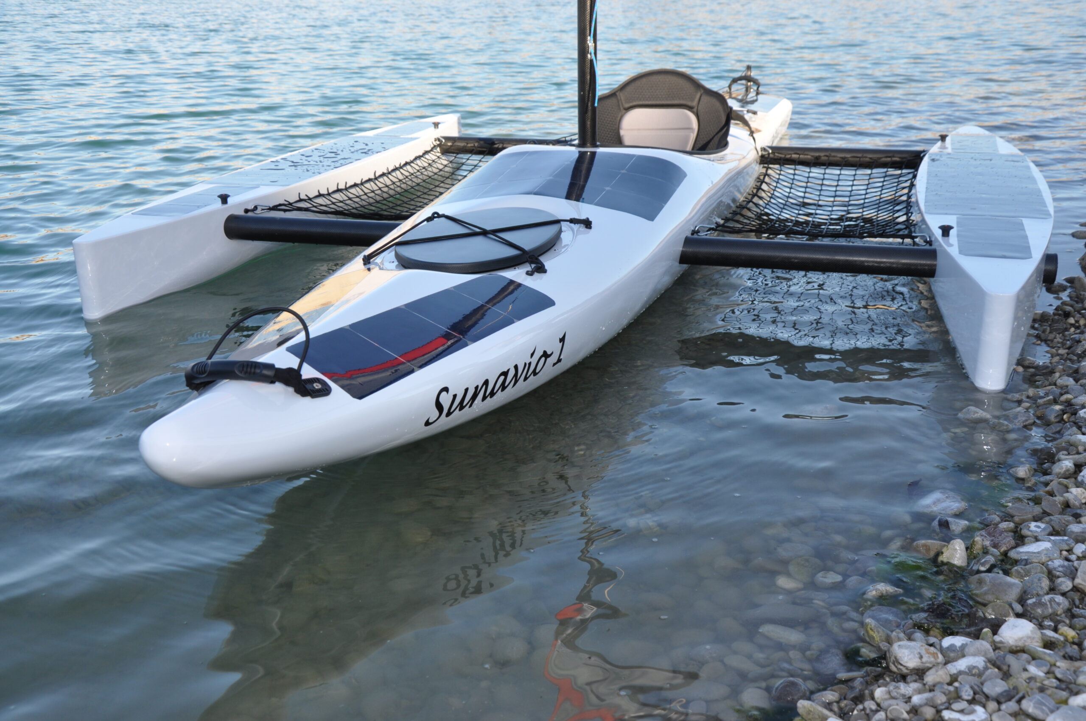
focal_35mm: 39
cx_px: 543
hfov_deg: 49.6
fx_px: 1175
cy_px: 360
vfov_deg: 34.1
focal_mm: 26
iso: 200
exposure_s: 1/200
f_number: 7.1
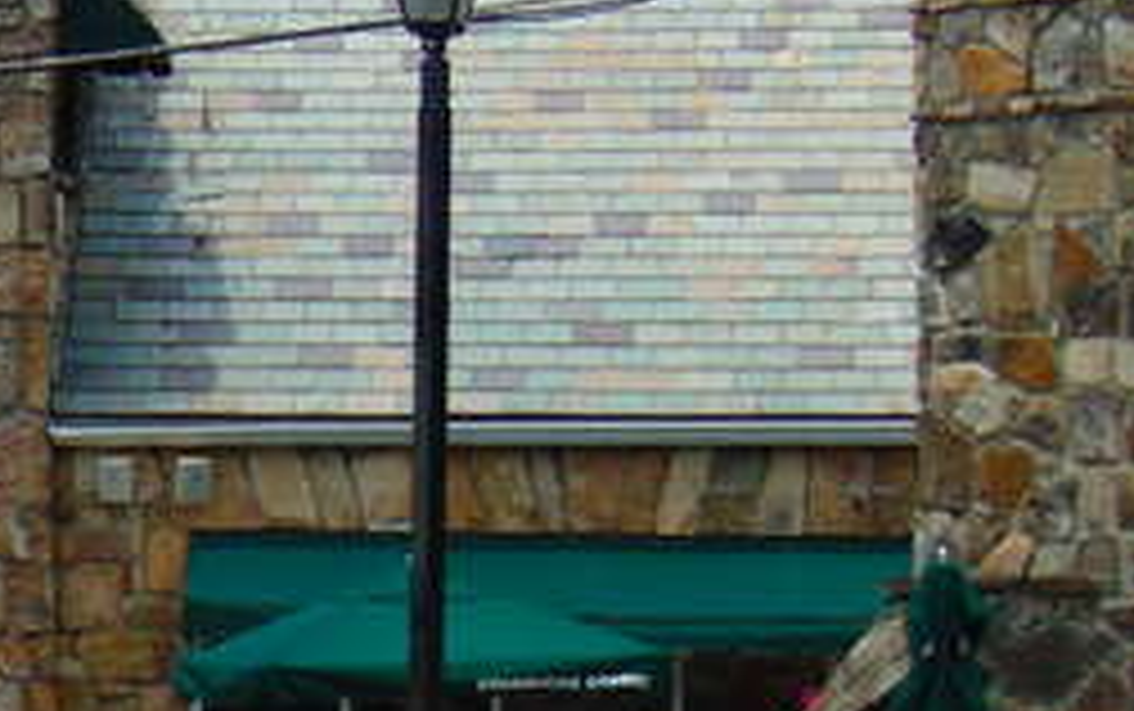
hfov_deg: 11.9
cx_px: -531
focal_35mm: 168
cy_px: 464
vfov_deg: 7.8
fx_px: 5197
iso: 80
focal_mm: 9
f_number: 3.5
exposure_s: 1/640
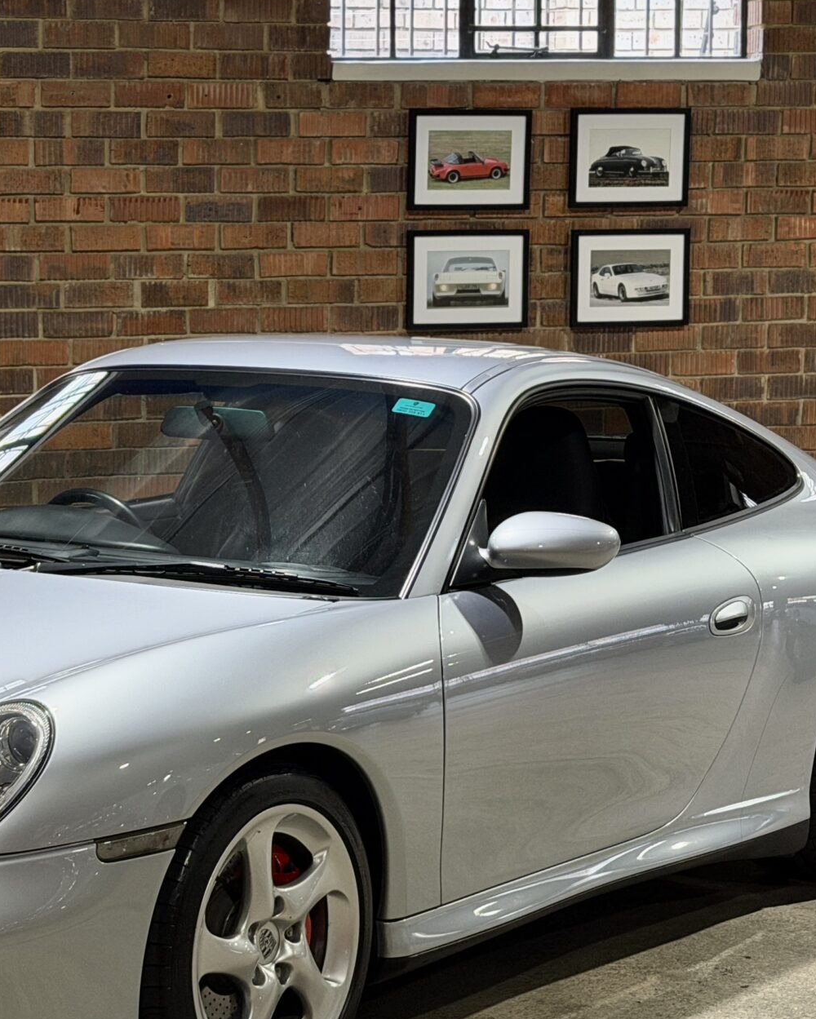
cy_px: 593
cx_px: 140
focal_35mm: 96
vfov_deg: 19.9
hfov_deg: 15.9
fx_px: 2897
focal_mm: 6.76
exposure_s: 1/50
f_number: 1.78
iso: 200
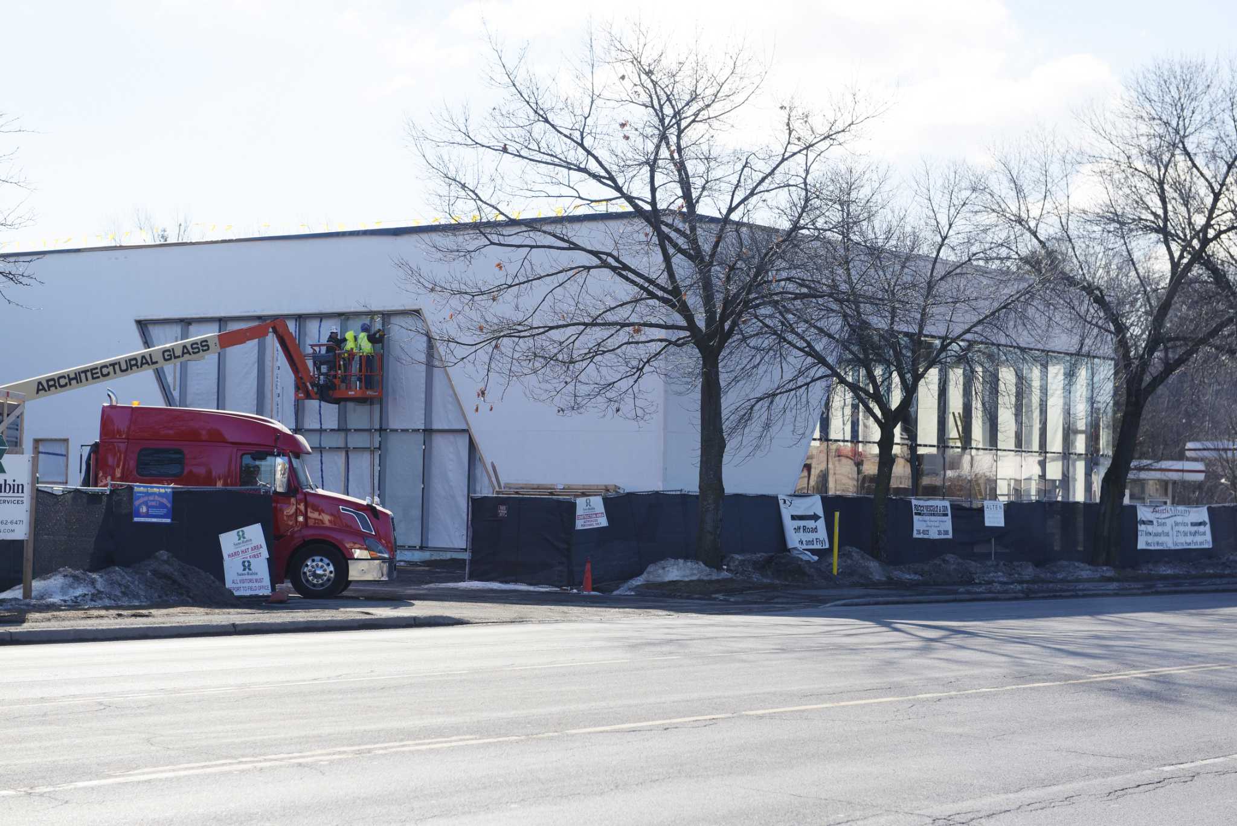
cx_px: 618
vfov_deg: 19.5
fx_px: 2406
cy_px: 413
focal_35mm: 70
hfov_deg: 28.8
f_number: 5.6
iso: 400
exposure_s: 1/3200
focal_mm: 70
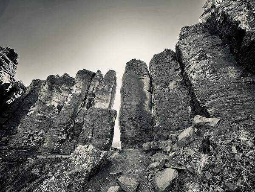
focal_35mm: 14
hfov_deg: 102.1
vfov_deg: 85.7
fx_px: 103
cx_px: 128
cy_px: 96
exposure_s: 1/363
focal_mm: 2.22
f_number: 2.2
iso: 40
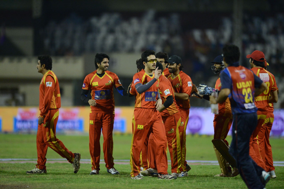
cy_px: 94
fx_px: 3156
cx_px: 142
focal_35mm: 400
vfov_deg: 3.4
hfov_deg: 5.2
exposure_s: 1/1000
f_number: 2.8
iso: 5000
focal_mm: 400
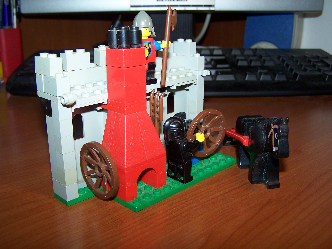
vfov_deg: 37.7
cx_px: 166
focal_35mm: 38
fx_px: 364
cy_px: 124
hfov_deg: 49.0
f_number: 2.8
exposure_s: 1/60
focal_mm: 6.3
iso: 80
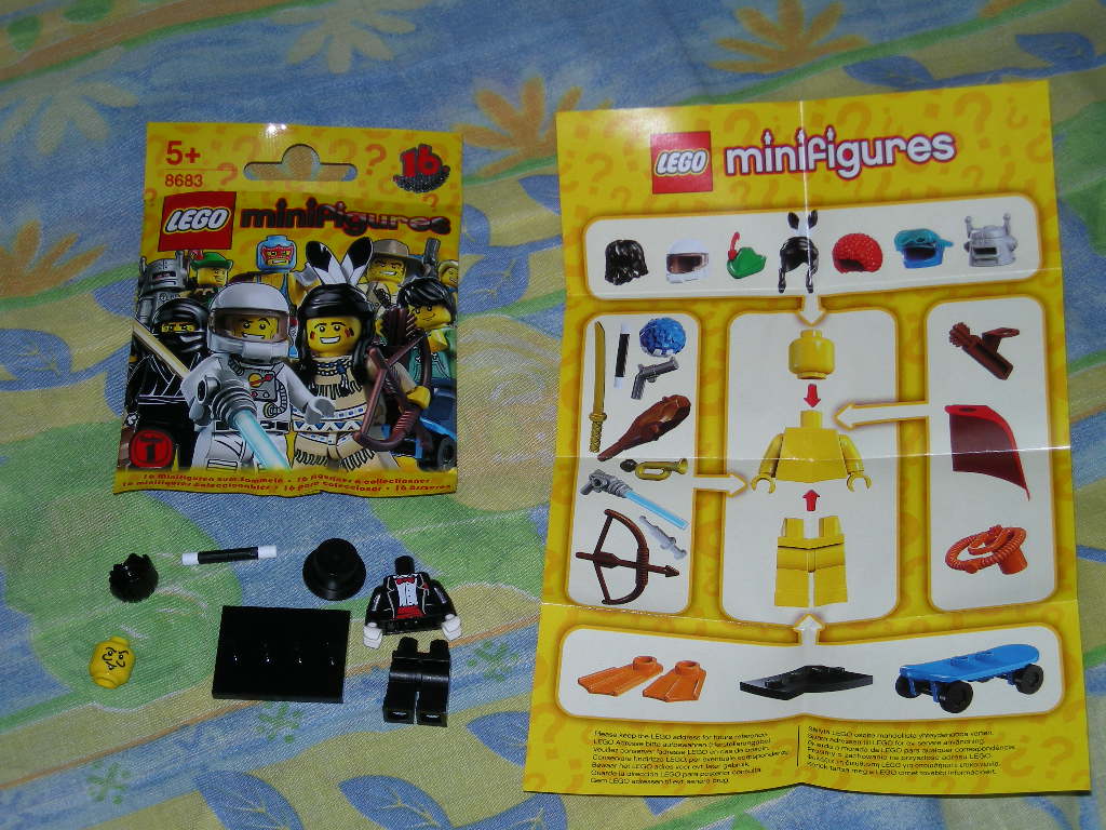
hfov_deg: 25.7
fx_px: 2428
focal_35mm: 76
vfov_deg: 19.4
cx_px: 553
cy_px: 415
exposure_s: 1/60
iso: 50
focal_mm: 12.3
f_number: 3.9
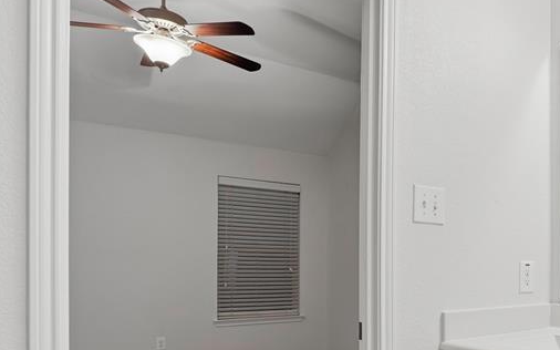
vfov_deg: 37.0
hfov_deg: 50.4
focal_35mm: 33
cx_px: 521
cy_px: 277
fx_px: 504
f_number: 8
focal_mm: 16
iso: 100
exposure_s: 1/40
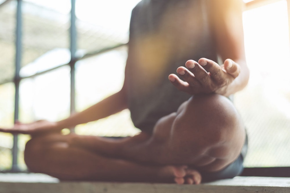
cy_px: 96
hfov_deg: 39.6
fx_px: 403
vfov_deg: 27.0
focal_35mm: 50
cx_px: 145
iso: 100
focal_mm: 50
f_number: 2.5
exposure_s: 1/200
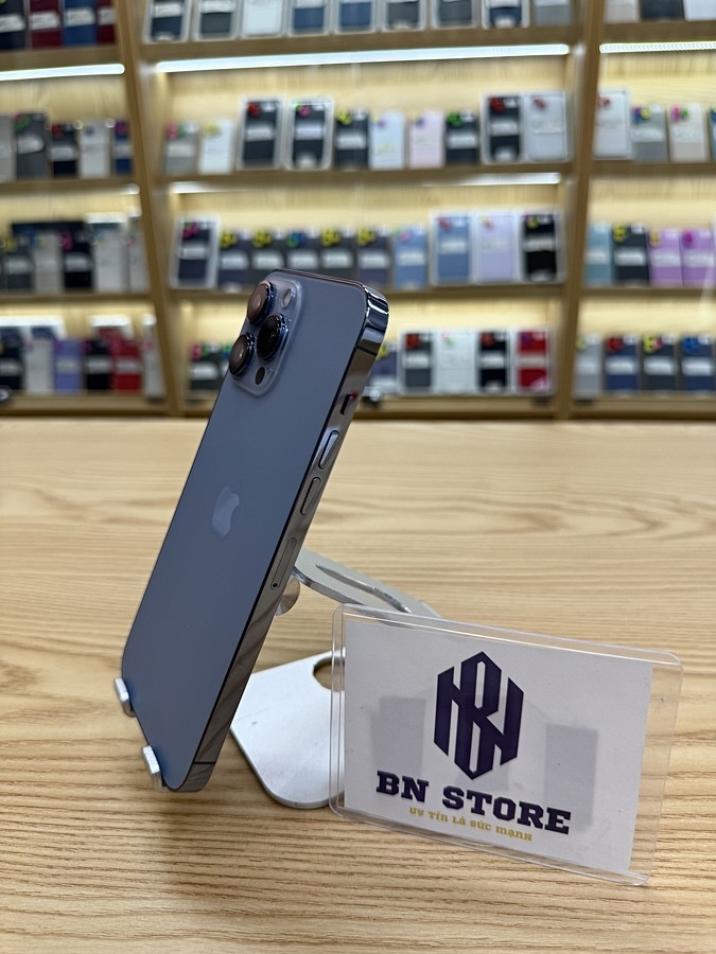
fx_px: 662
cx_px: 358
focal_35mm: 24
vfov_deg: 71.6
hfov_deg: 56.8
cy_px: 477
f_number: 1.78
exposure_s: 1/126
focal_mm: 6.76
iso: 50
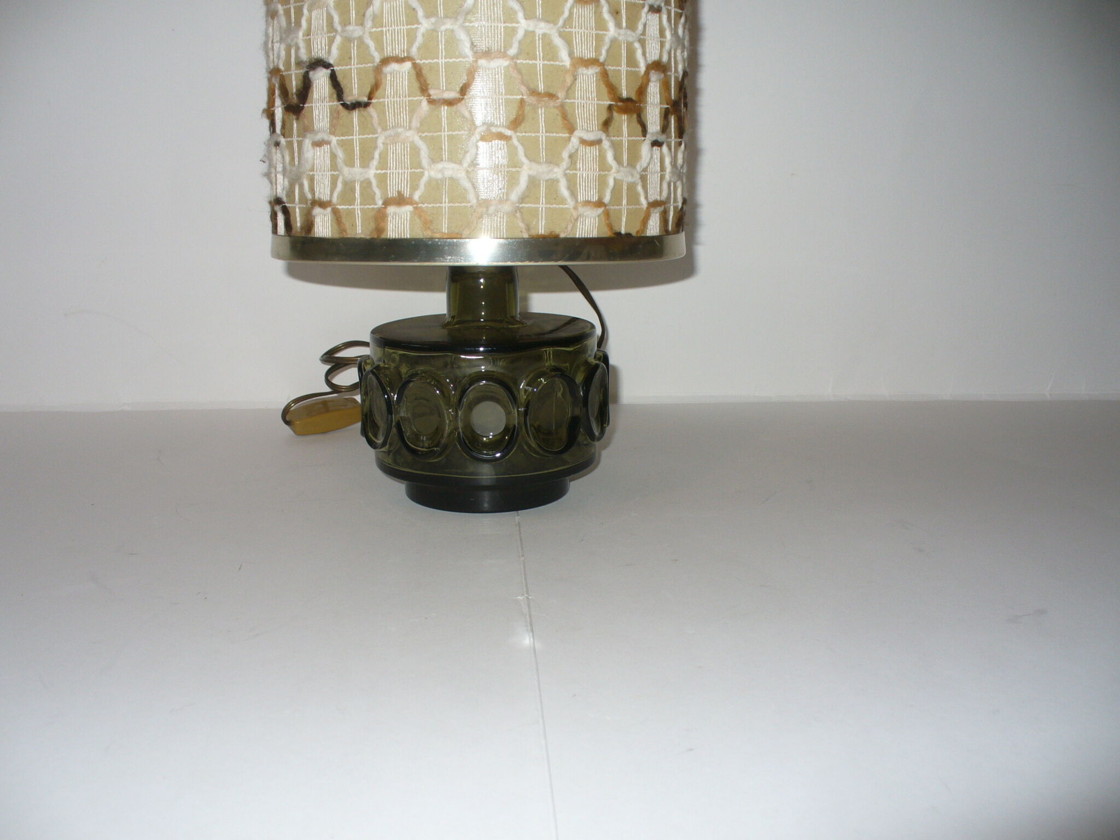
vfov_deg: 38.7
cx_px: 560
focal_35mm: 37
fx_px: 1197
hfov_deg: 50.1
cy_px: 420
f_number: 2.8
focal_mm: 6.1
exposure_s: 1/30
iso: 80
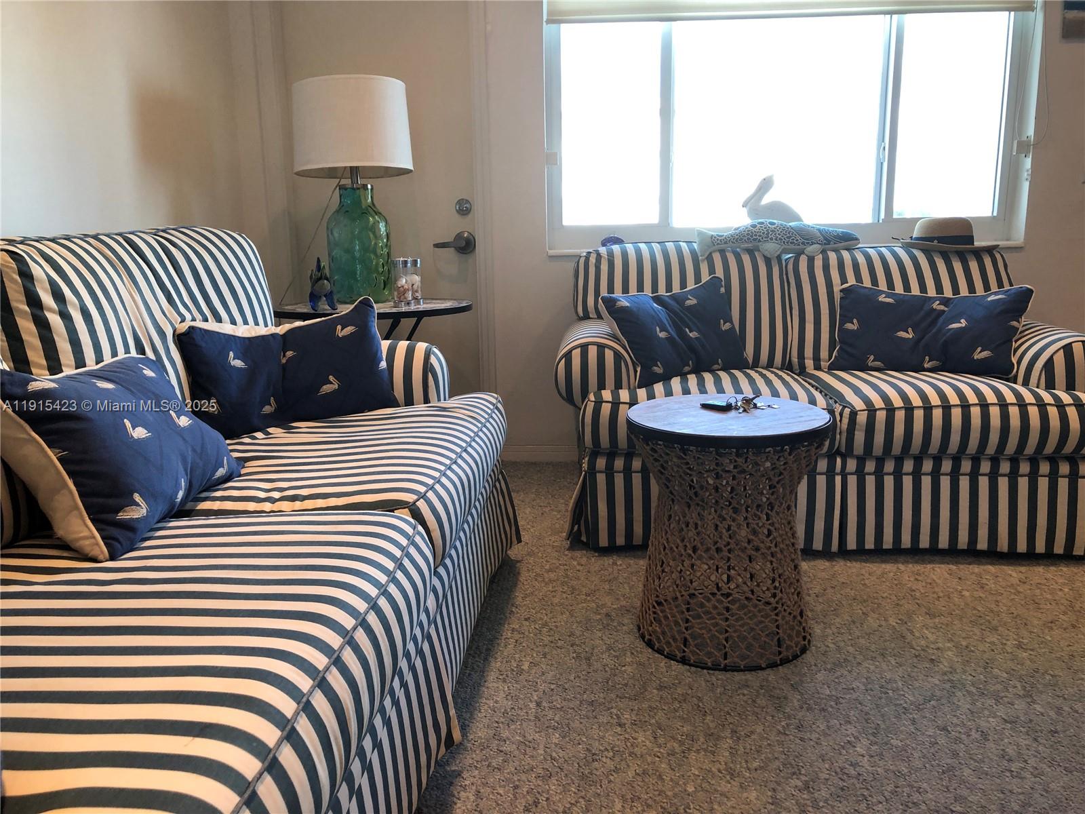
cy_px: 407
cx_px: 542
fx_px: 878
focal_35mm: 28
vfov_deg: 49.7
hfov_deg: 63.4
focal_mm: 3.99
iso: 25
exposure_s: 1/40
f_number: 1.8
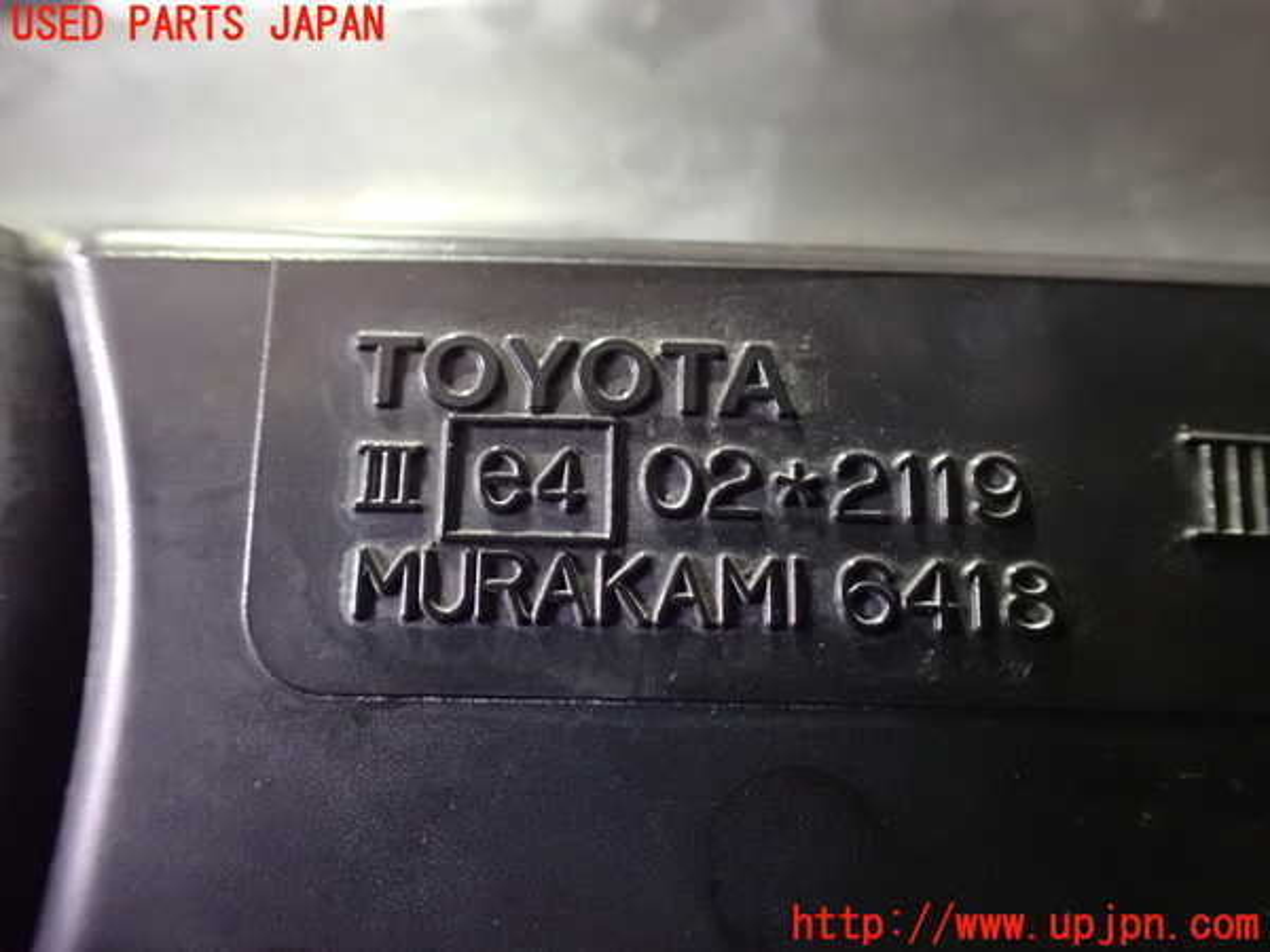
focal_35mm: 30
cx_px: 635
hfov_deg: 60.0
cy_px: 476
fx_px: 1101
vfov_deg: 46.8
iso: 1600
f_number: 2.3
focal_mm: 5.4
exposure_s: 1/15
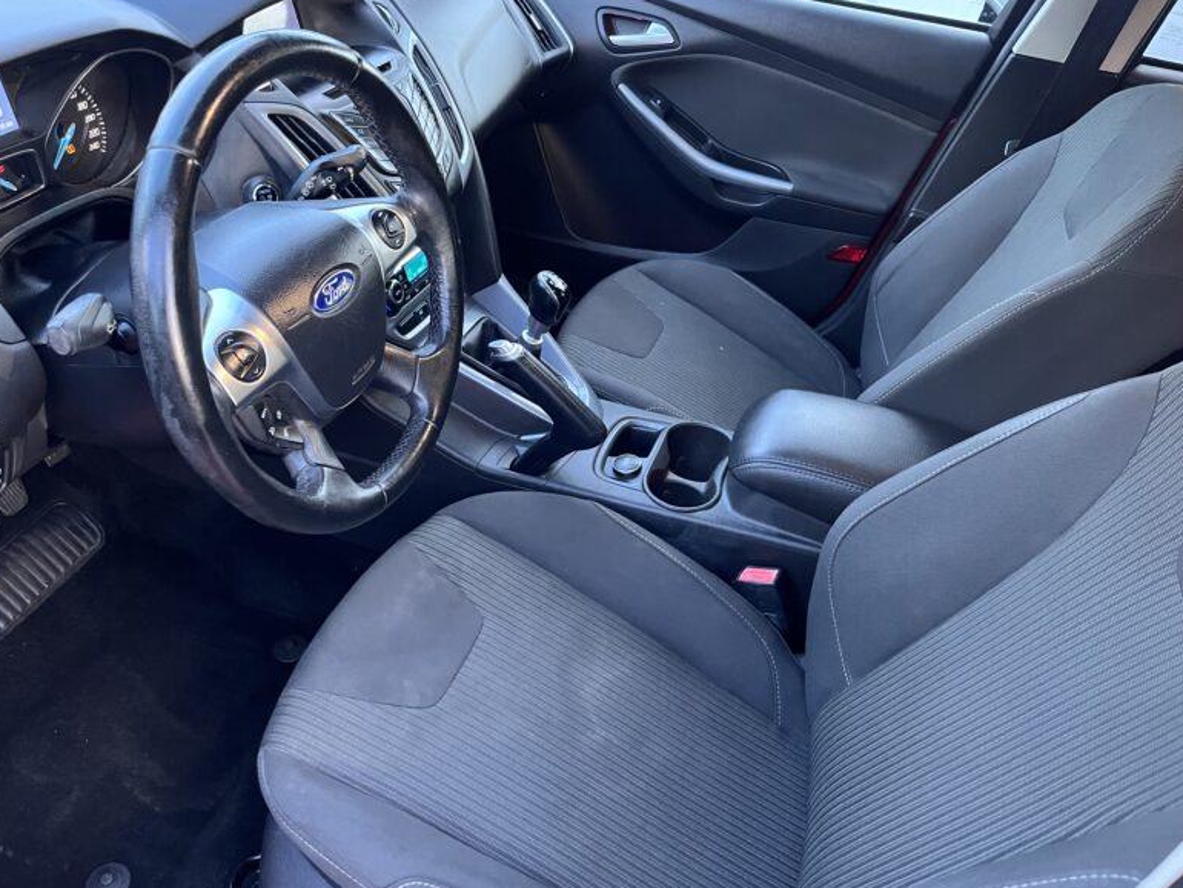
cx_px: 570
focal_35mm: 27
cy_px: 438
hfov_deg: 65.3
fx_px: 923
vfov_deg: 51.4
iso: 640
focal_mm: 5.1
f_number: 1.6
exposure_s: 1/36
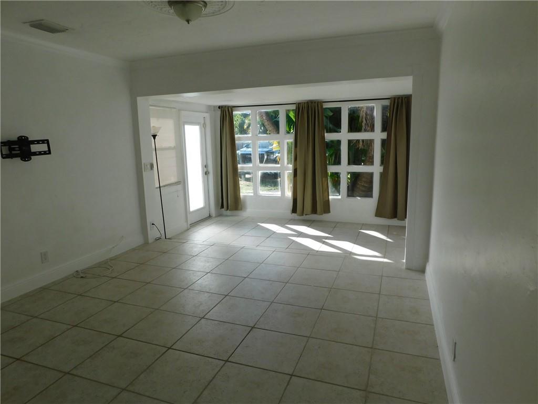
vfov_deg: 58.9
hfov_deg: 73.9
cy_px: 202
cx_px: 269
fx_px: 357
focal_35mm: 23
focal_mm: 4
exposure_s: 1/500
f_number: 3
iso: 125
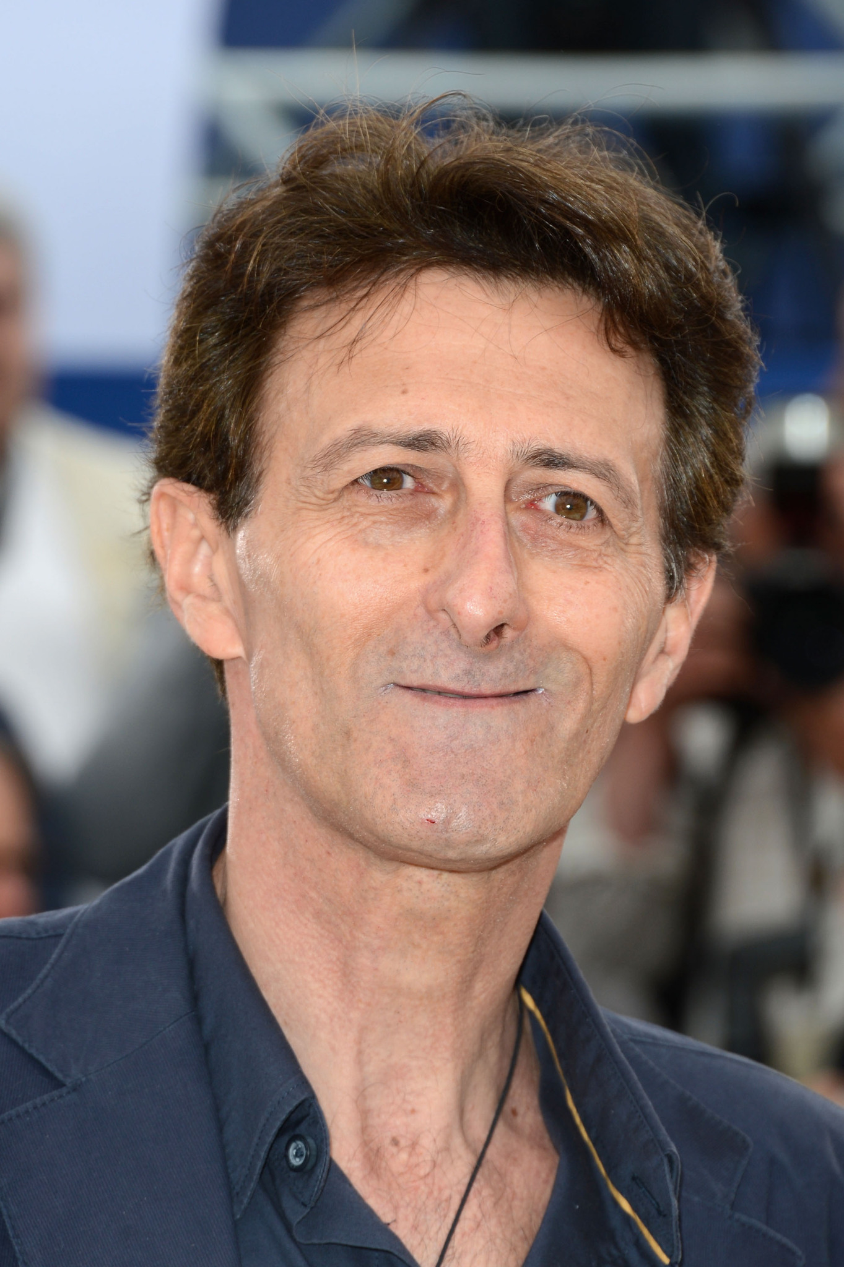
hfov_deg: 6.5
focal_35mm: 210
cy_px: 634
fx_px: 7393
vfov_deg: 9.8
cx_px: 422
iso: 250
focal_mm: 210
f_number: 8
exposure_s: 1/250
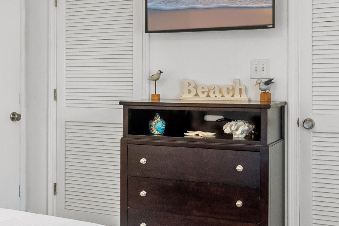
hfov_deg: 36.4
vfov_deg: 24.7
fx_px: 515
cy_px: 89
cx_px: 143
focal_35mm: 55
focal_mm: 16.5
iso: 3600
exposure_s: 1/15
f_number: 10
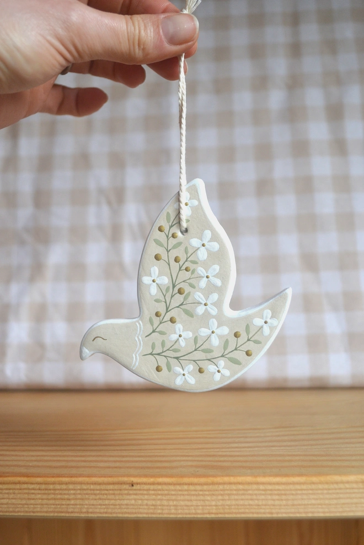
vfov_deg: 53.1
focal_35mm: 36
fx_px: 546
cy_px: 272
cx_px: 182
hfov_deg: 36.9
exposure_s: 1/60
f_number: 4
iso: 400
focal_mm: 24
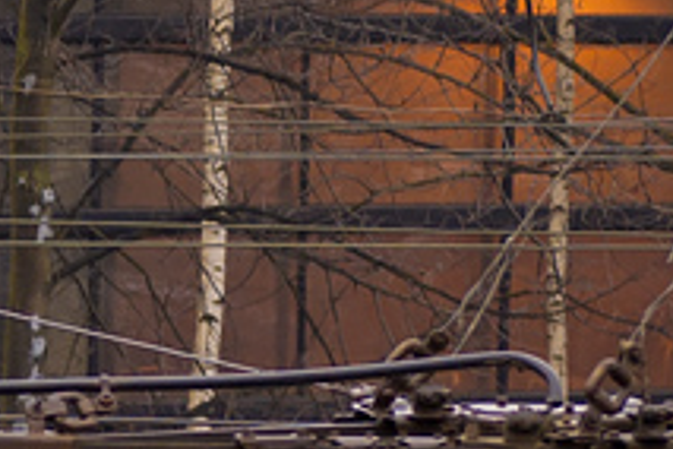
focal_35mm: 489
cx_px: -196
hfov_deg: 4.2
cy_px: 602
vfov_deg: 2.8
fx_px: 9141
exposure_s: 1/50
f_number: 4.2
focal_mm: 68
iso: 400
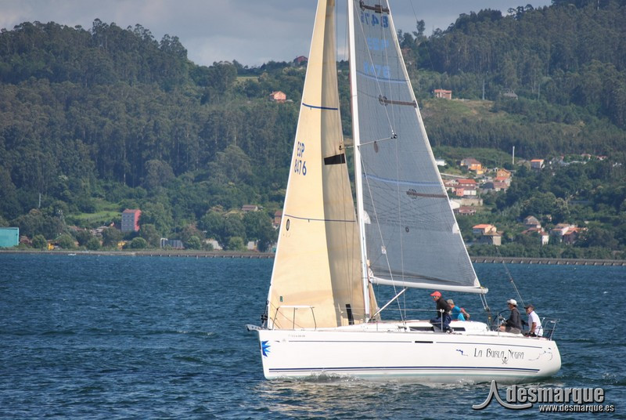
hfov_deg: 6.9
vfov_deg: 4.6
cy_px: 210
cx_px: 313
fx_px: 5224
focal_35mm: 300
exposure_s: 1/500
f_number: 5.6
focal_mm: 200
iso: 100
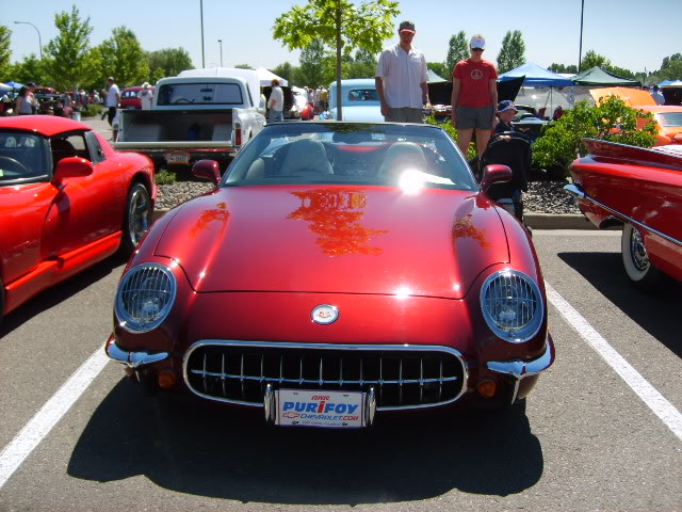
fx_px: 690
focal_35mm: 35
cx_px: 341
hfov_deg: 52.6
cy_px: 256
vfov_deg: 40.7
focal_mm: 5.8
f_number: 2.8
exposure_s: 1/1000
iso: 50
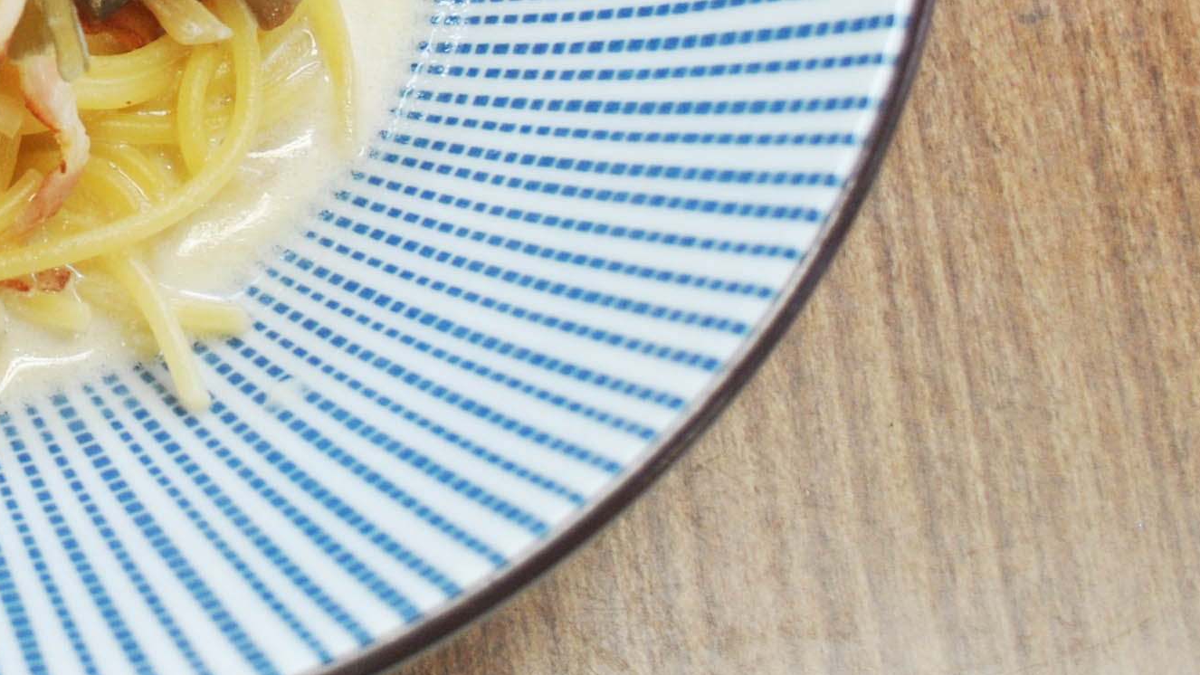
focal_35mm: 147
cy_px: -131
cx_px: -198
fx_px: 4678
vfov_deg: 8.2
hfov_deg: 14.2
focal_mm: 32
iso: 320
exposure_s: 1/30
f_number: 4.8
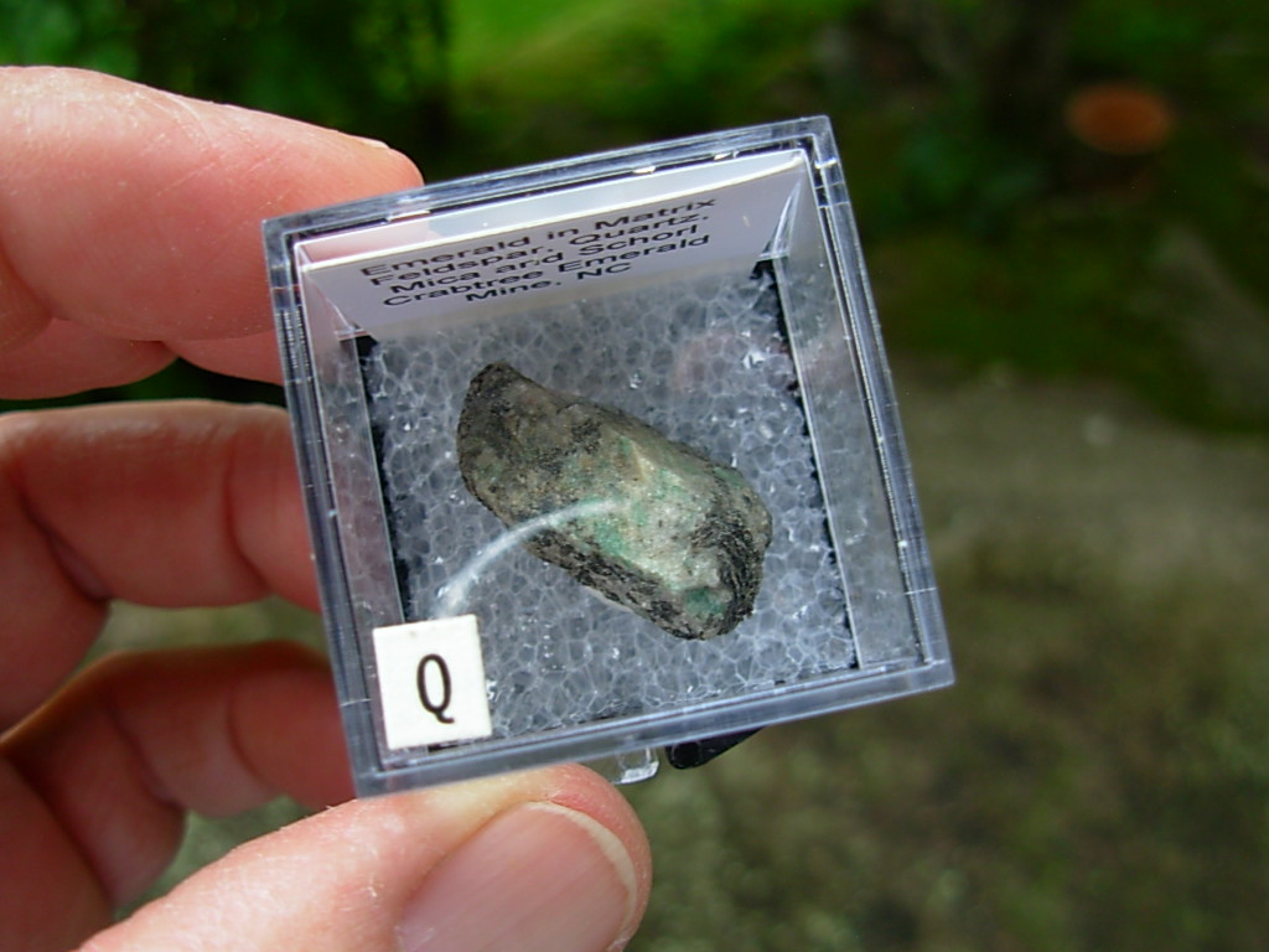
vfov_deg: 37.7
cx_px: 634
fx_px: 1393
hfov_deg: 49.0
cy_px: 476
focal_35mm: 38
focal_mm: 6.3
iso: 50
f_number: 2.9
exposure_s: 1/40.3
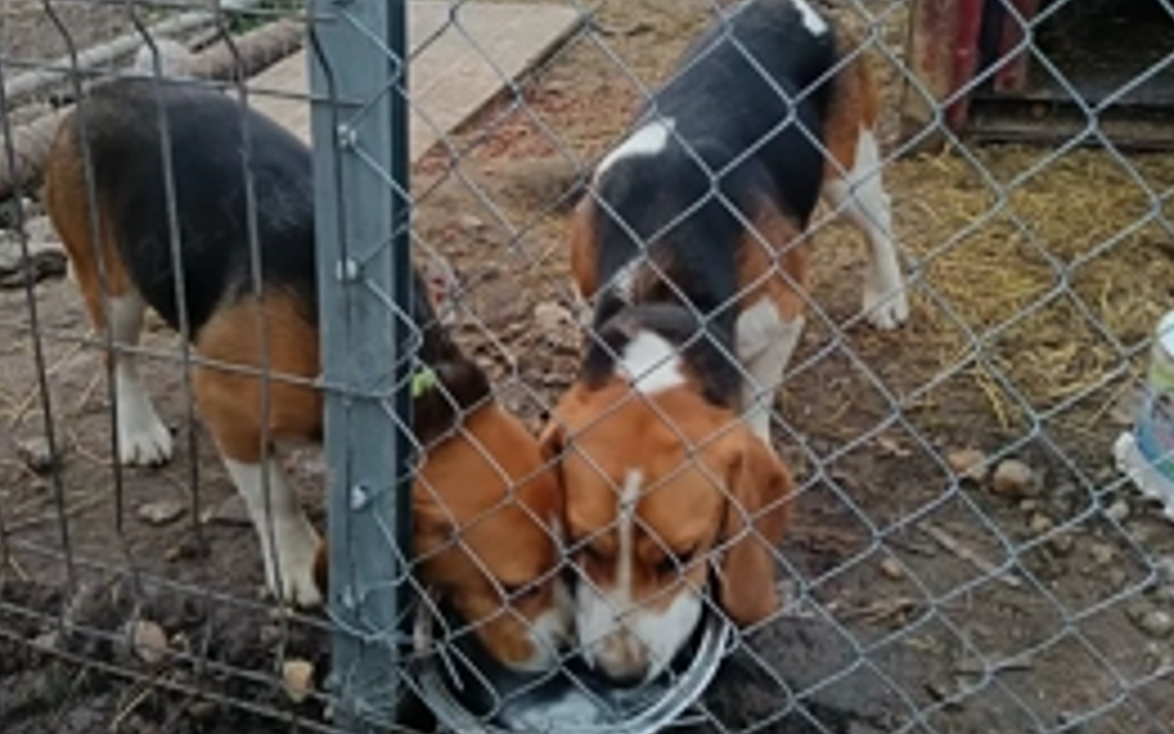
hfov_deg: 50.4
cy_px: 329
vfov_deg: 32.7
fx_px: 1248
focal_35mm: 39
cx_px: 576
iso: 1729
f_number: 1.75
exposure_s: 1/25.1
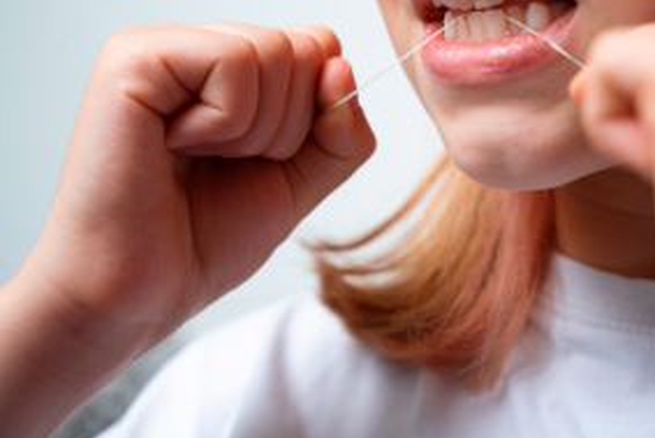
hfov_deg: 19.2
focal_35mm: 106
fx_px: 1930
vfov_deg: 12.9
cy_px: 159
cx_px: 426
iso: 640
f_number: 4.5
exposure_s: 1/250
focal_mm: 75
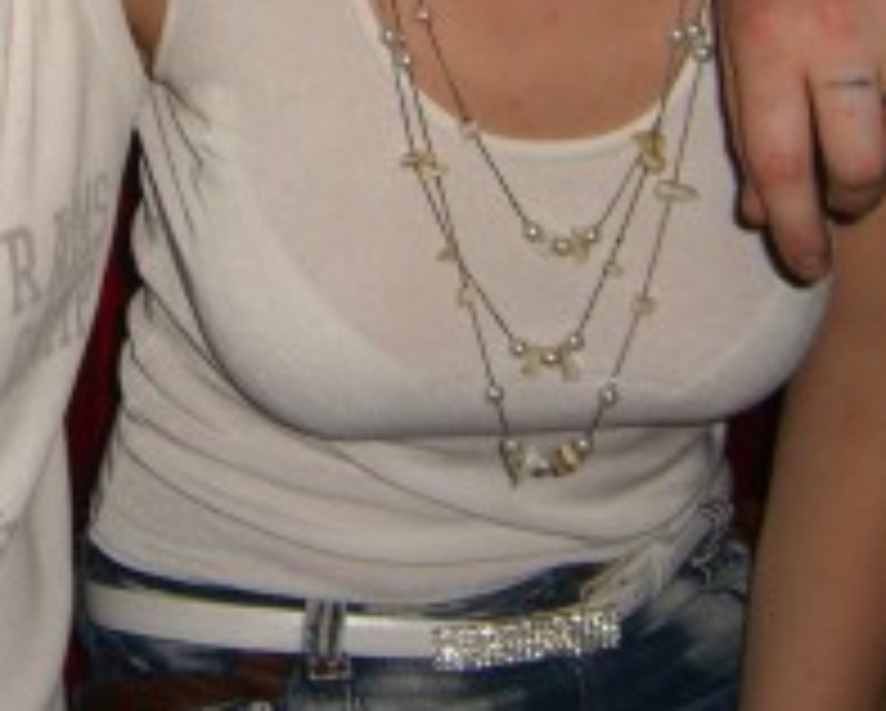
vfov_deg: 13.3
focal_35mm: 113
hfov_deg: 16.8
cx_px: 144
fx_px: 2966
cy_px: -166
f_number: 2.8
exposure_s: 1/60
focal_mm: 7.9
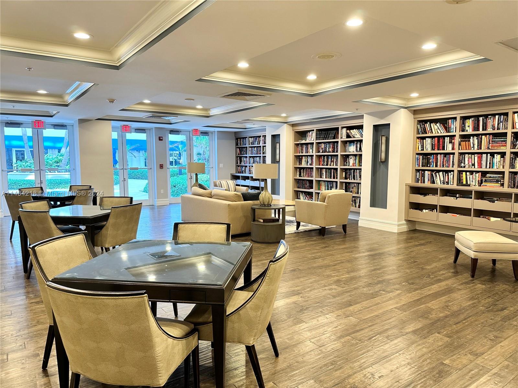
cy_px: 194
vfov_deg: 56.8
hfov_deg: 71.6
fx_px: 359
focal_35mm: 24
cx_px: 259
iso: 125
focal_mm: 6.86
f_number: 1.78
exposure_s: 1/60
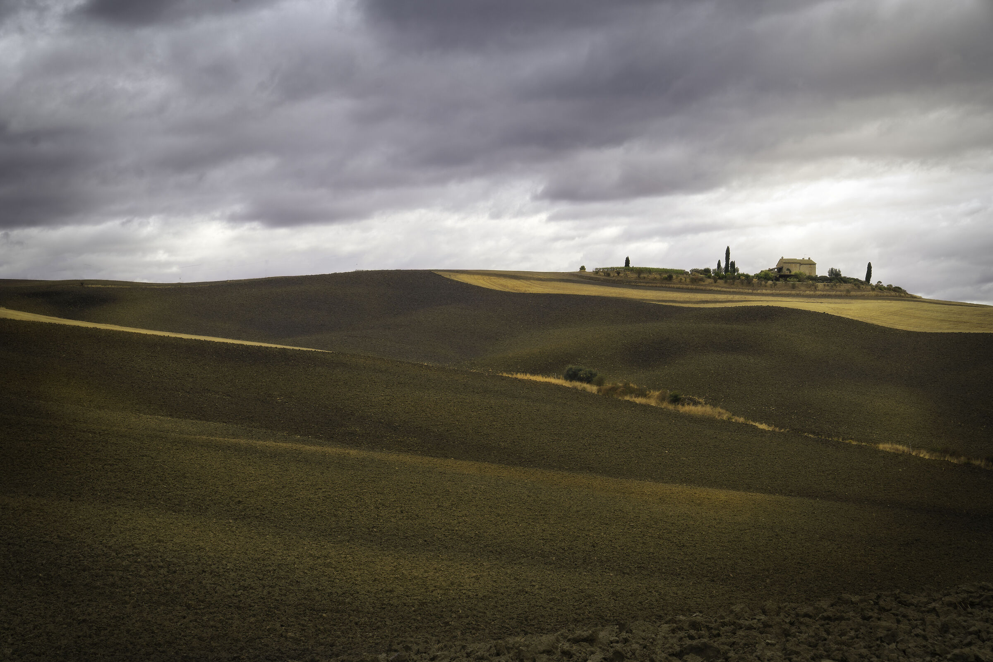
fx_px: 1931
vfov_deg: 19.5
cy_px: 331
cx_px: 496
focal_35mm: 70
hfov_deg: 28.8
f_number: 8
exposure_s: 1/40
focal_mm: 70
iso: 50
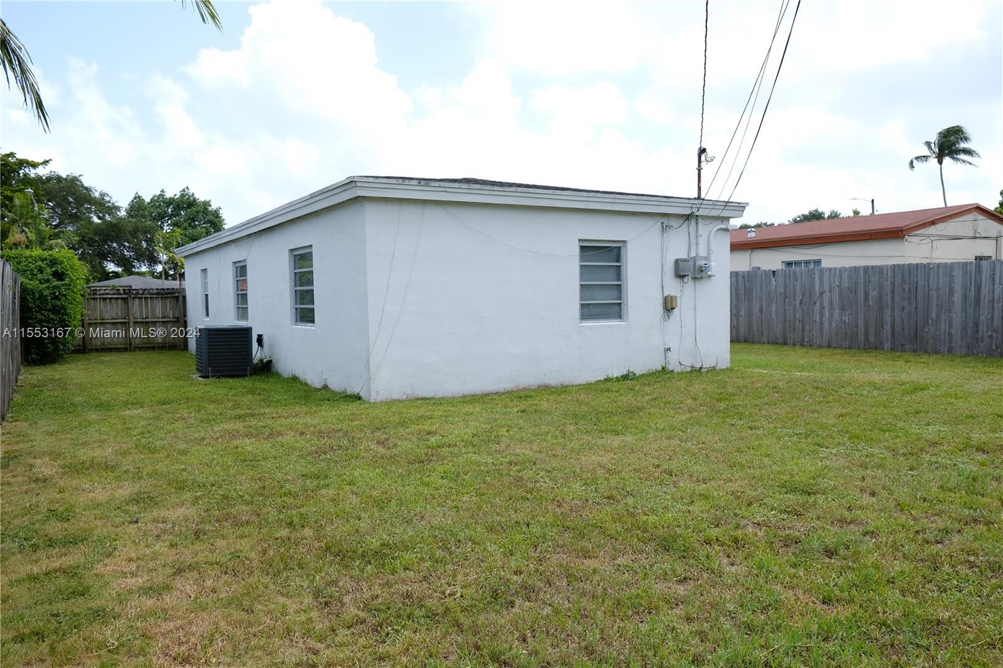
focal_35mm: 27
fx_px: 752
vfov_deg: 47.9
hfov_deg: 67.4
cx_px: 502
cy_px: 334
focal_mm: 18
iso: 250
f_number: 4
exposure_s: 1/1000
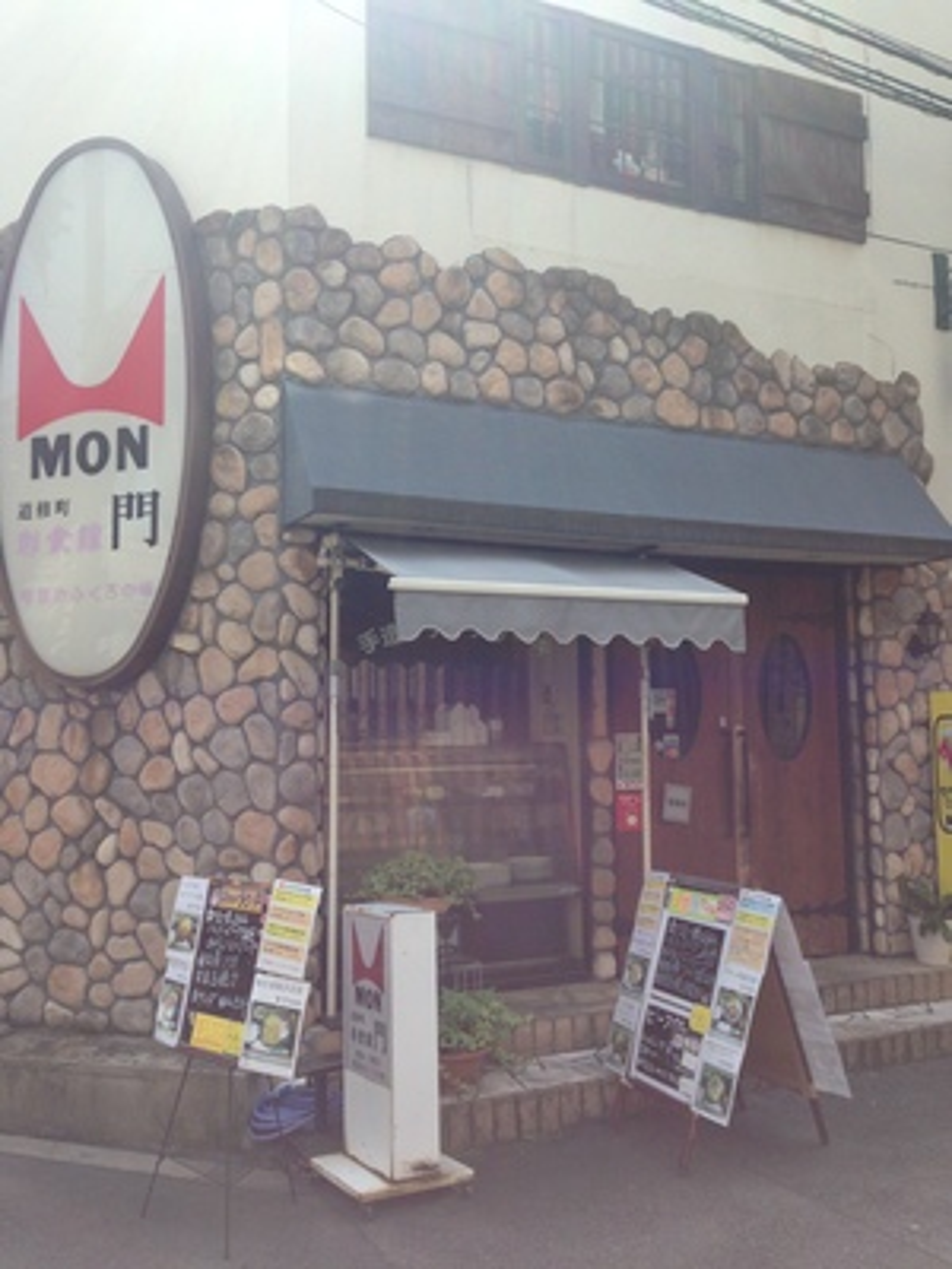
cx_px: 476
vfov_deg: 55.4
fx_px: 1210
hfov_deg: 42.9
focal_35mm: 33
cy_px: 634
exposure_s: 1/536
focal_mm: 4.12
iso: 50
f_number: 2.4
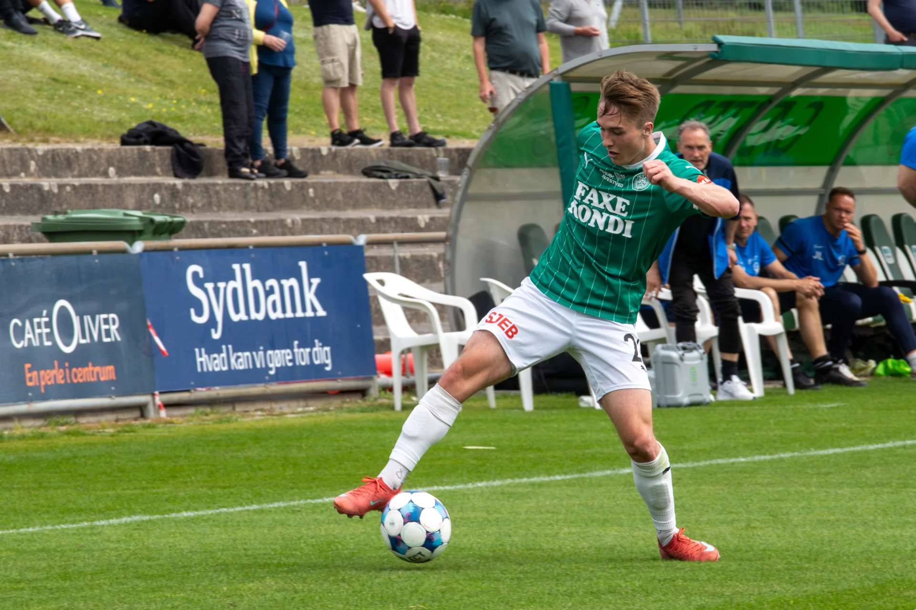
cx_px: 458
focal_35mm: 273
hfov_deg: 7.5
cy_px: 305
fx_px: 6946
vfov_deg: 5.0
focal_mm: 182
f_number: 11
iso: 1000
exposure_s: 1/1000
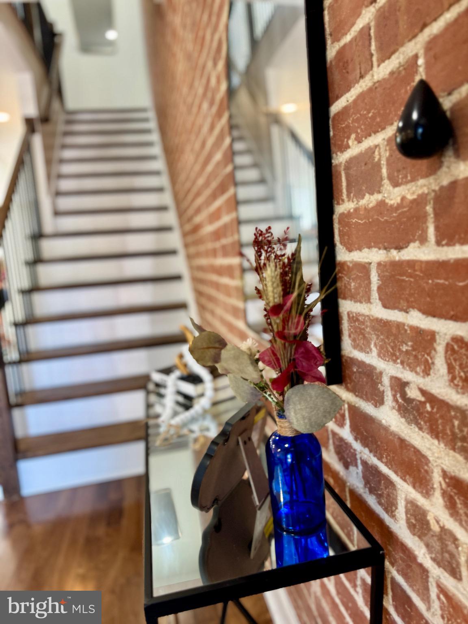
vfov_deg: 71.6
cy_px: 312
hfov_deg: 56.8
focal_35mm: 24
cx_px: 234
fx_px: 433
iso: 125
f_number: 1.78
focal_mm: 6.76
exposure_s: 1/60
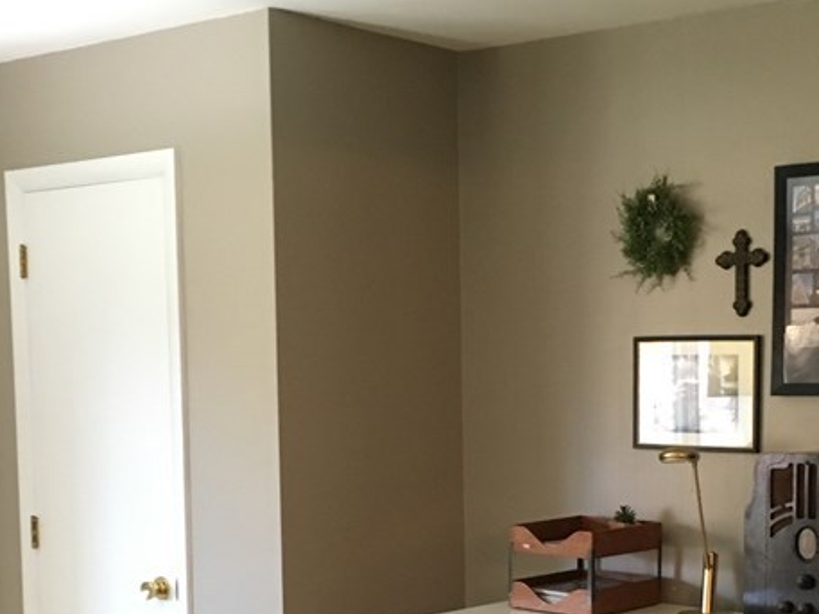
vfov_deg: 22.2
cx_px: 504
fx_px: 1538
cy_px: 508
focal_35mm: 65
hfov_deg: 29.7
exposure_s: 1/17
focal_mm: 4.15
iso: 200
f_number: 2.2
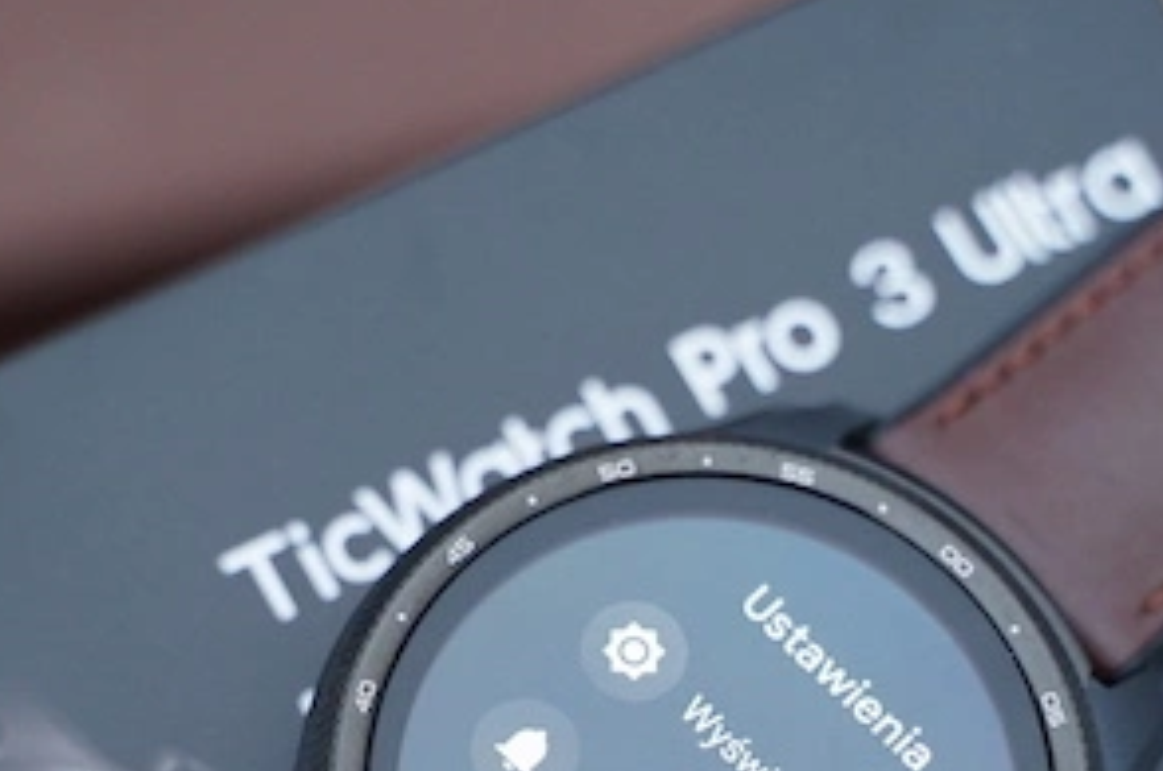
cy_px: 775
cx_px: 605
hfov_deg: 16.0
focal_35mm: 128
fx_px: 4128
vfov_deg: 10.6
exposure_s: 1/160
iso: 2500
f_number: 2.8
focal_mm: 47
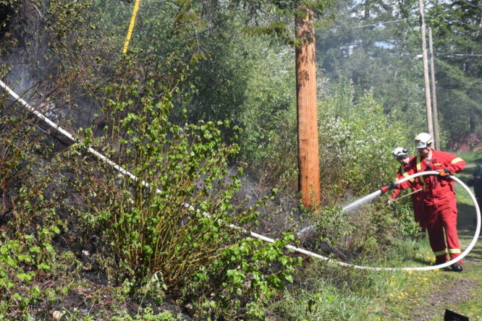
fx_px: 803
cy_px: 126
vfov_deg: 22.6
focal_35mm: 60
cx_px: 202
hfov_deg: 33.3
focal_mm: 26
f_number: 6.3
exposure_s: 1/500
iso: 320
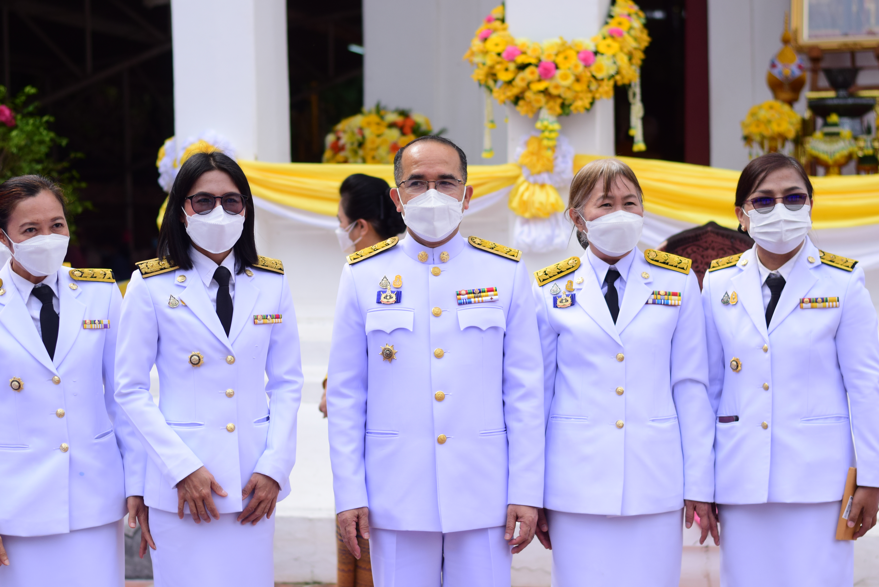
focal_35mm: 75
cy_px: 294
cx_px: 440
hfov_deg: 27.0
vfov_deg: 18.2
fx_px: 1832
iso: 320
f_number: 2.8
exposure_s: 1/4000
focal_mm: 50
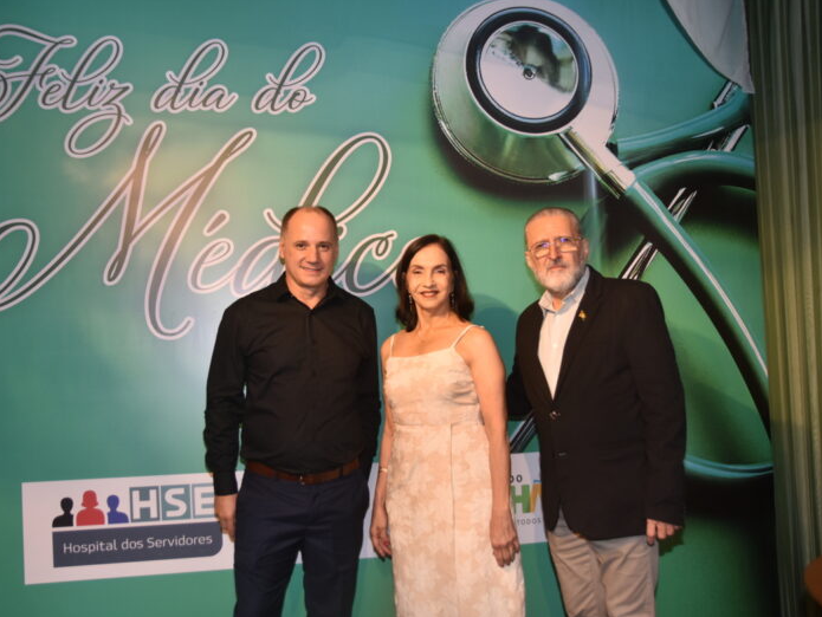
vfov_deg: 44.8
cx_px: 390
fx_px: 750
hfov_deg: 57.4
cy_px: 313
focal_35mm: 32
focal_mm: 19
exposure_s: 1/250
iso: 400
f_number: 2.8
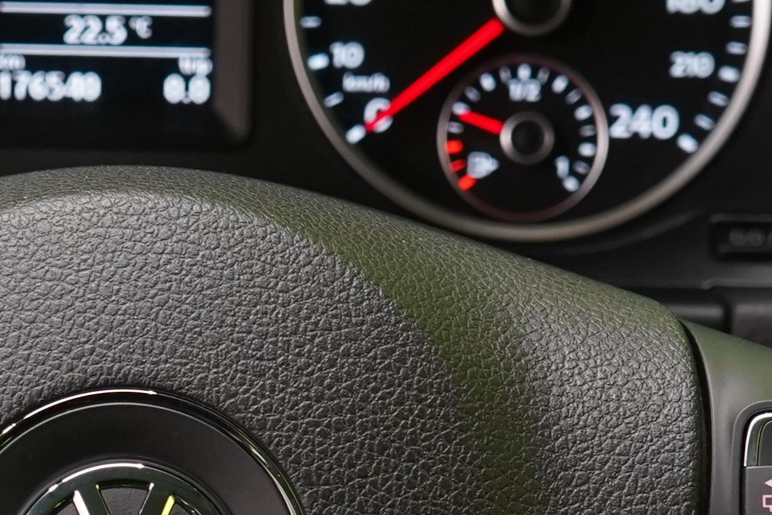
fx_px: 3838
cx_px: 128
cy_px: 519
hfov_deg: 11.4
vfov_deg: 7.6
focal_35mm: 179
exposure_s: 1/25
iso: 1250
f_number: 5.6
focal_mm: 38
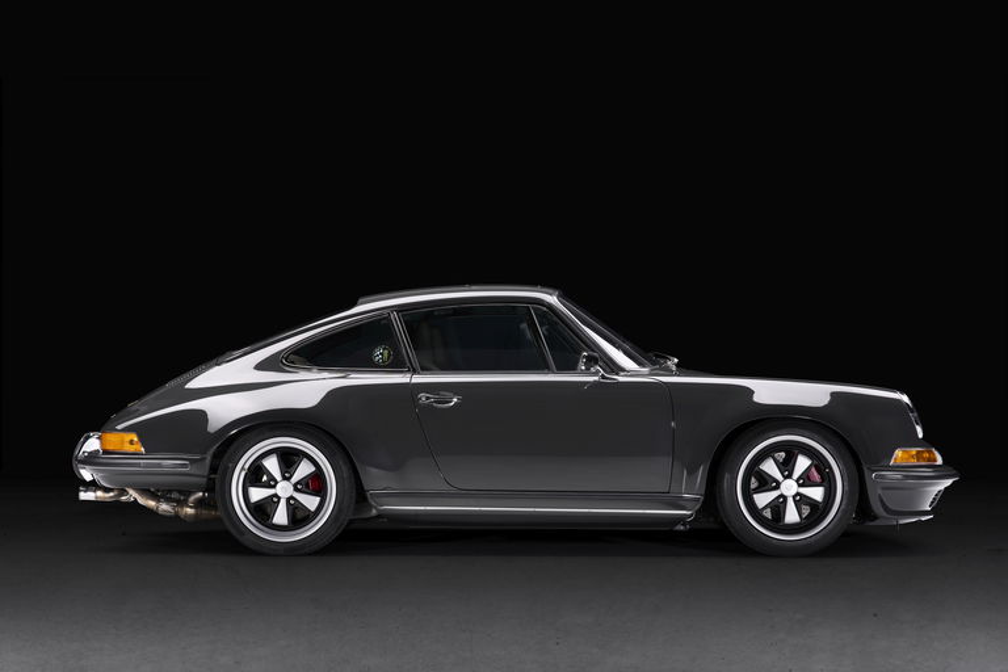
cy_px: 336
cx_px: 504
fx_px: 1960
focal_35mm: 70
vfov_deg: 19.5
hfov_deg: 28.8
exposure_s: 1/125
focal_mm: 70
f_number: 8
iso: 100
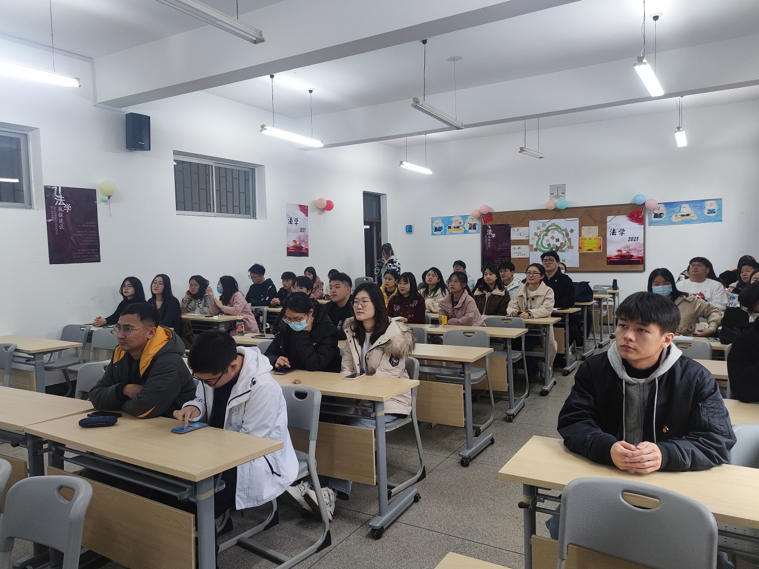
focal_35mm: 25
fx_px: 548
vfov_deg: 54.9
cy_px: 280
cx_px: 365
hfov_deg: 69.4
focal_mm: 6.72
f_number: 1.69
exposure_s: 1/100
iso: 309
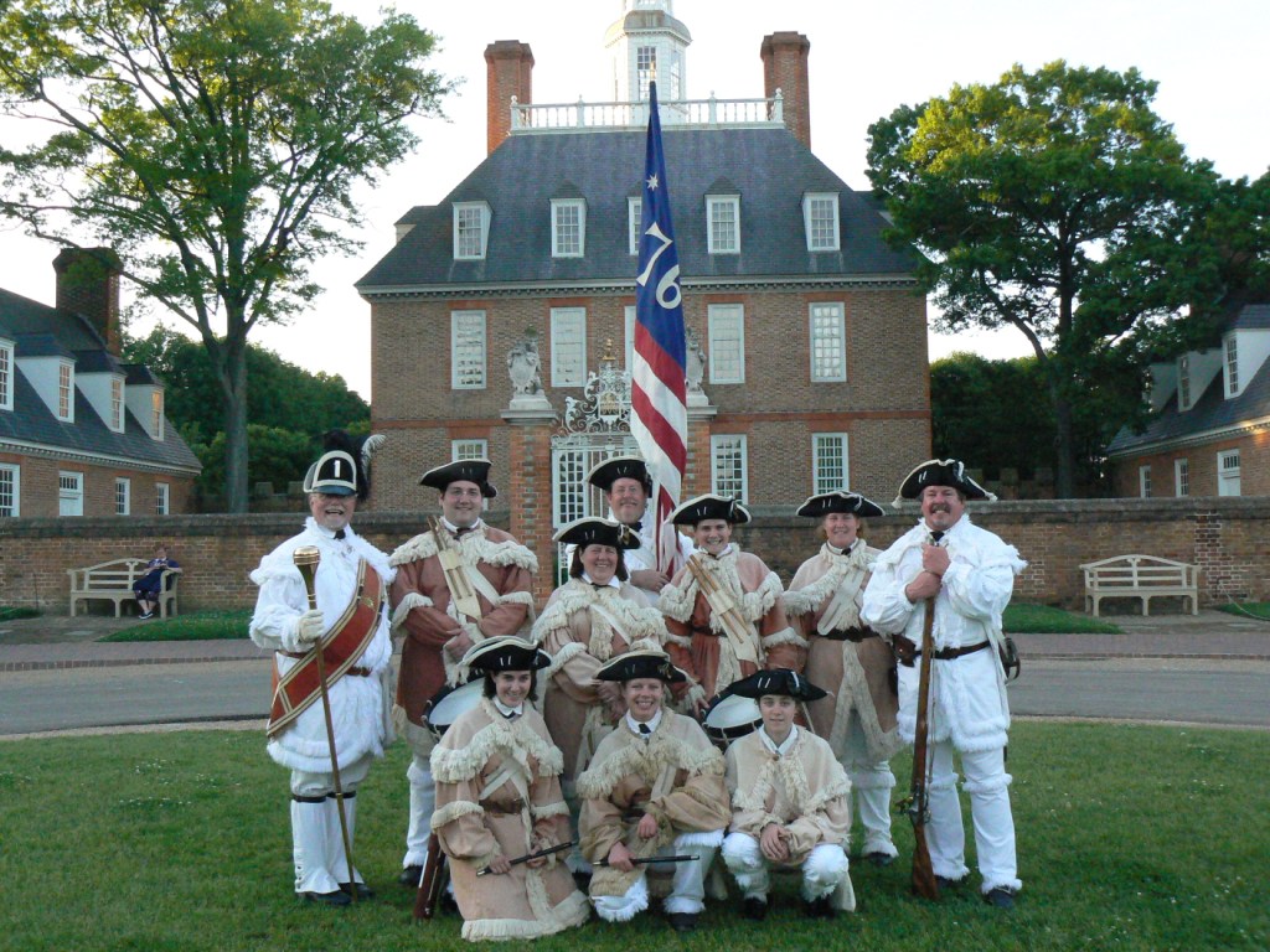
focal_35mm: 37
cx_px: 635
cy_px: 476
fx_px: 1357
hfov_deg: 50.1
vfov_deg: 38.7
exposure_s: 1/250
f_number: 5.6
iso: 400
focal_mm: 6.2
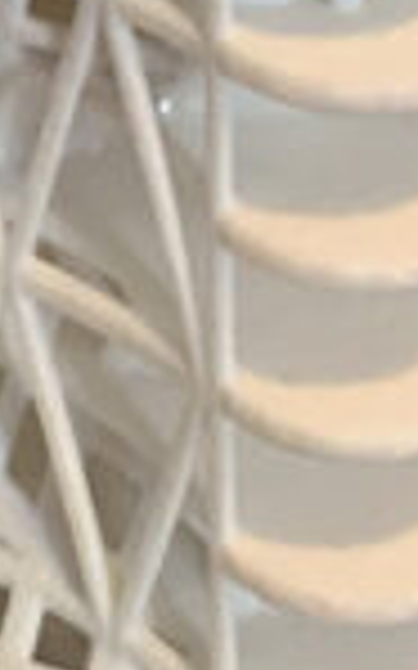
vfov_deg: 9.8
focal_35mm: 190
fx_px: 3466
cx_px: -360
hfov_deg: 6.7
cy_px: -895
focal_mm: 4.25
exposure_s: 1/60
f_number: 1.8
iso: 250
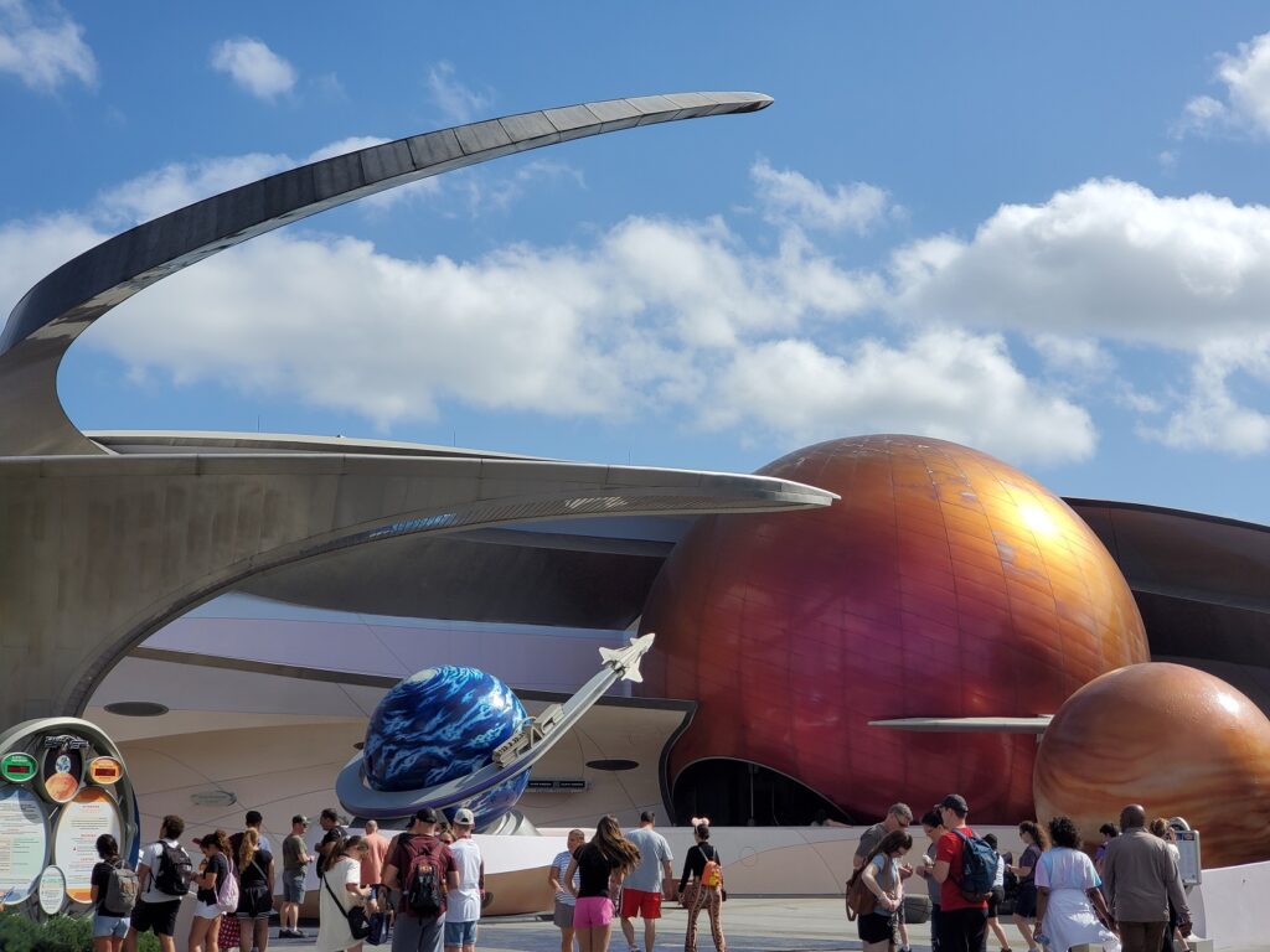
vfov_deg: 28.0
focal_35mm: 52
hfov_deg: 36.8
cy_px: 476
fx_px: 1908
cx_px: 635
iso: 50
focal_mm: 6
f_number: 2.4
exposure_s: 1/1529
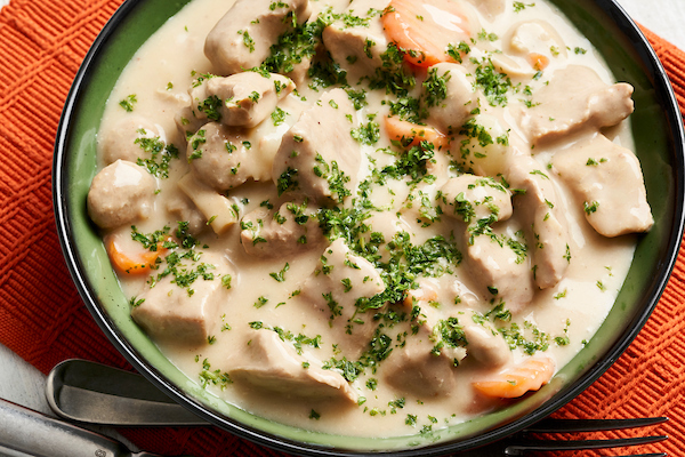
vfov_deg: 15.2
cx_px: 342
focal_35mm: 90
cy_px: 228
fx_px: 1712
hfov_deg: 22.6
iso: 320
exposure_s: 1/125
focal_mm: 90
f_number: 11
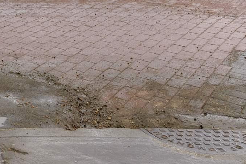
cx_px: -84
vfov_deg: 15.1
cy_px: -142
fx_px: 526
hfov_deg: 23.0
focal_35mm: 77
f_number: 8
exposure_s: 1/200
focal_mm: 17
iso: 200
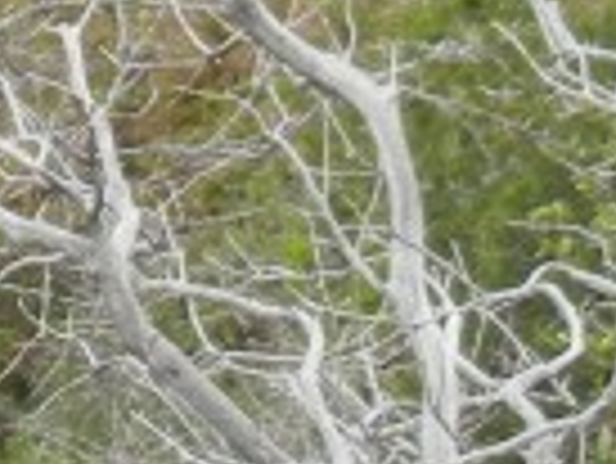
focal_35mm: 224
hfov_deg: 8.6
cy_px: -144
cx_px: -342
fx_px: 3990
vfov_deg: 6.6
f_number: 3.5
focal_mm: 5.4
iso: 160
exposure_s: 1/640
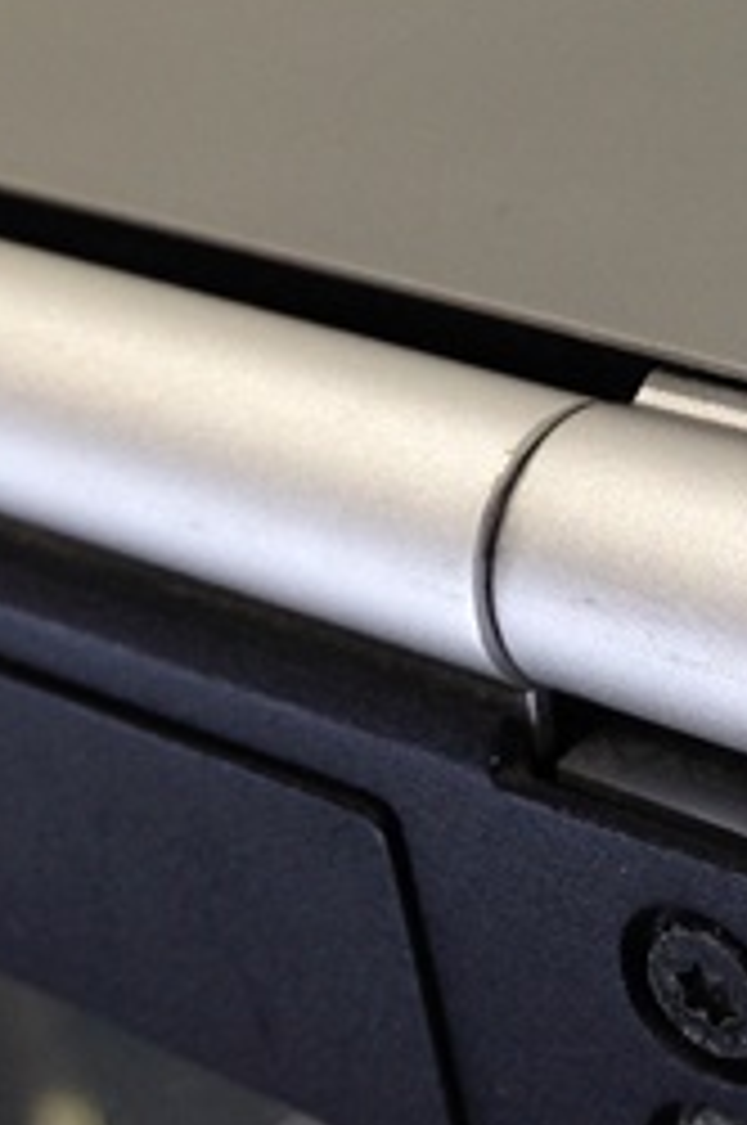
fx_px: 3433
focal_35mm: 110
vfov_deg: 18.5
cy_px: 279
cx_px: 806
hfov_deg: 12.2
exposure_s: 1/30
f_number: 2.4
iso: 50
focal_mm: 4.12
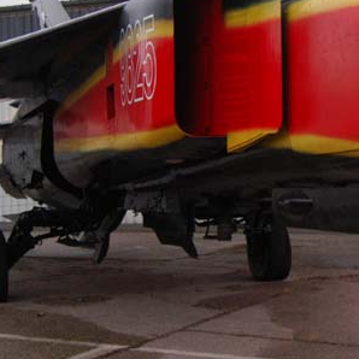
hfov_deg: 19.8
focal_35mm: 82
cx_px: 436
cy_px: 190
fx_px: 962
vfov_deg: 21.1
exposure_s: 1/80
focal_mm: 24
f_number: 4.5
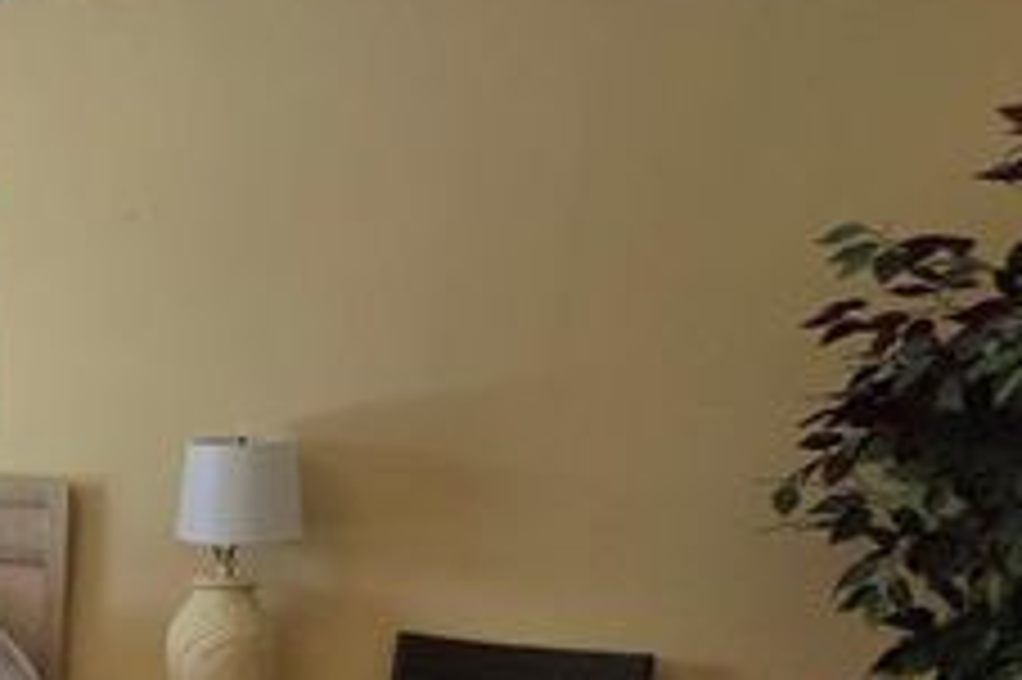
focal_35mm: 42
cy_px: 617
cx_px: -344
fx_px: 1191
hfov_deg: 32.8
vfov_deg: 30.4
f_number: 2.2
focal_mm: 1.7
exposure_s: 1/137
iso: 25
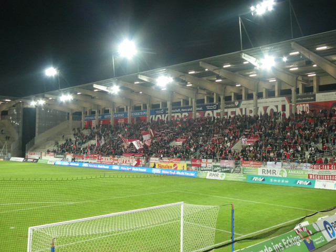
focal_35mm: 35
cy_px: 126
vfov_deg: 40.7
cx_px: 168
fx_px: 340
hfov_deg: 52.6
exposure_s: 1/80
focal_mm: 6.3
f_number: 3.7
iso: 640
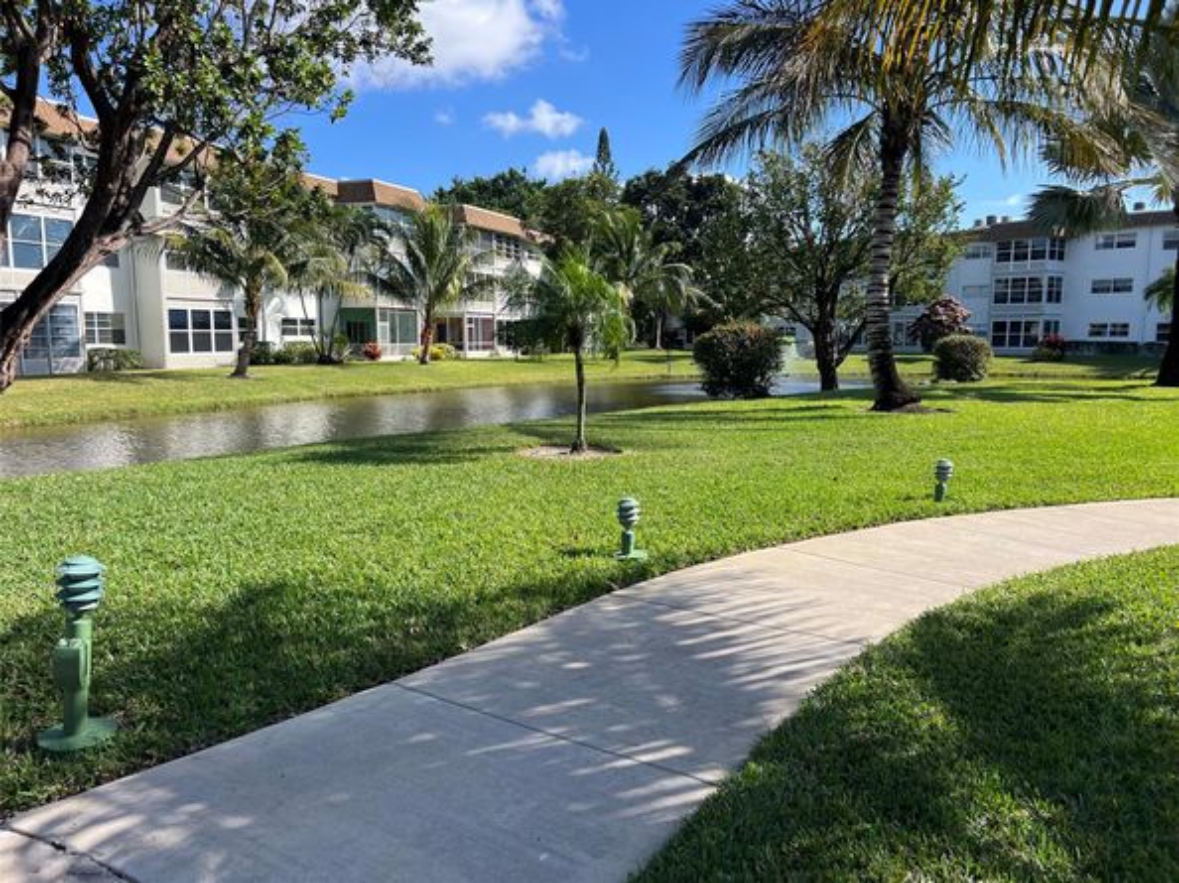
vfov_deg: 53.0
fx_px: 885
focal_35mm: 26
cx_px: 590
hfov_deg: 67.3
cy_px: 442
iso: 50
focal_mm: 5.7
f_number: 1.5
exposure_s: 1/1972
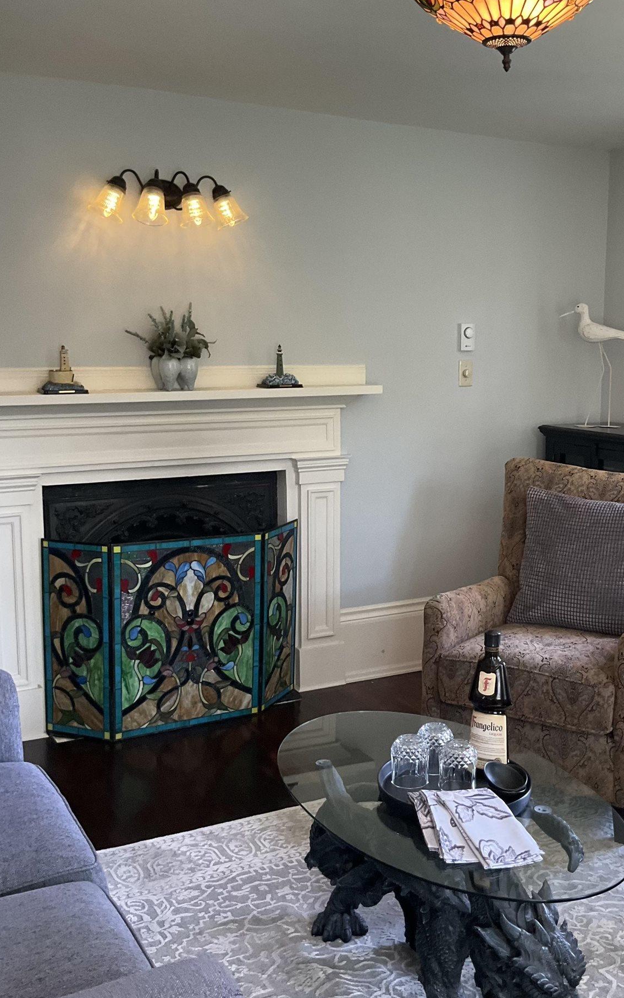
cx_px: 401
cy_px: 473
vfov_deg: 50.4
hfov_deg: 32.6
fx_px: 1061
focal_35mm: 39
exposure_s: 1/60
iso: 100
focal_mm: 3
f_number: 1.8
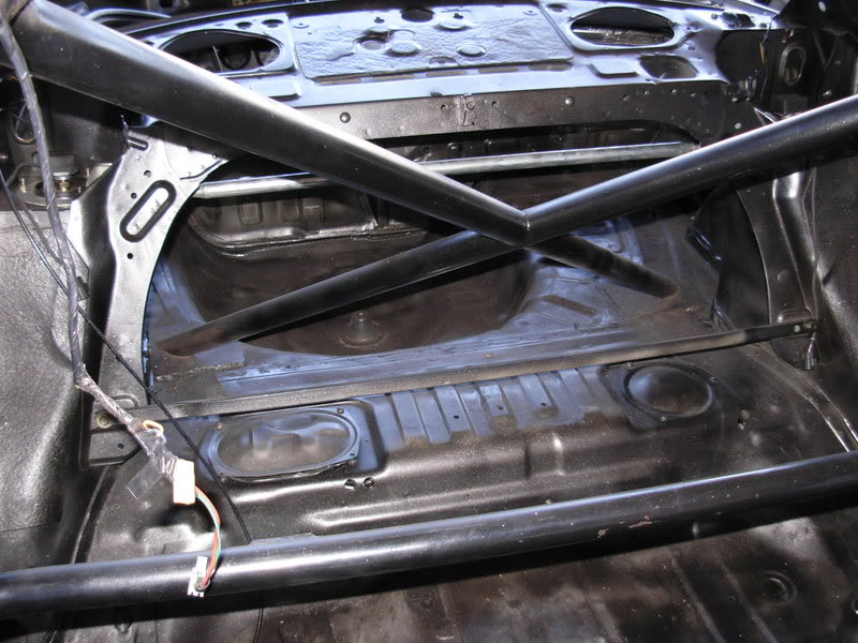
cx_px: 429
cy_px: 322
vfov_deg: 37.7
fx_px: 942
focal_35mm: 38
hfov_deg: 49.0
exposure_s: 1/67.8
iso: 168
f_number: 2.9
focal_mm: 6.3
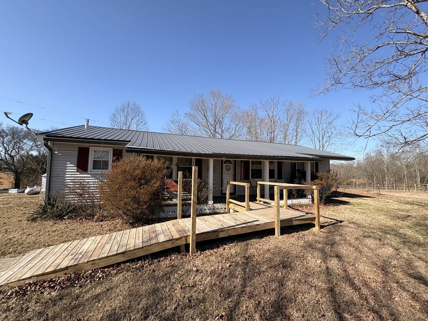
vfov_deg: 85.7
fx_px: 173
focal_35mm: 14
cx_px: 214
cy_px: 160
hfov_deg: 102.1
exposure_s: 1/1048
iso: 40
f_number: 2.2
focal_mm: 2.22
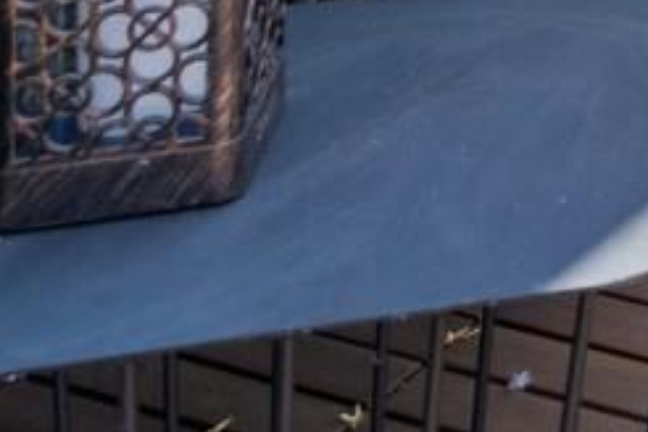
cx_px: 1288
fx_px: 2016
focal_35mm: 112
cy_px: -861
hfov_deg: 15.0
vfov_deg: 9.5
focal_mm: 17
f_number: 6.3
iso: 100
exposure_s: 1/40
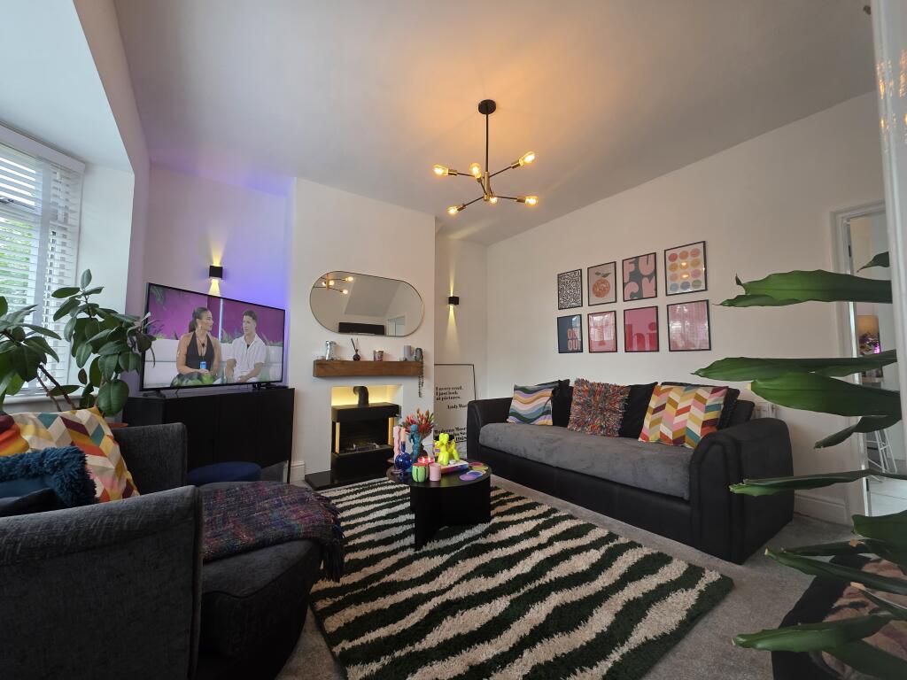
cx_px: 454
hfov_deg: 106.2
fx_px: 341
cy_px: 340
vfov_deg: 89.9
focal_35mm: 13
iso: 200
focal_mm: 2.2
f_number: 1.9
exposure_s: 1/100
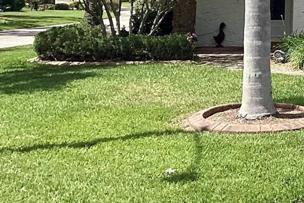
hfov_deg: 18.6
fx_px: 870
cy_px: -148
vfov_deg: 12.3
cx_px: 381
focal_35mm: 103
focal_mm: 3.3
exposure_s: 1/2146
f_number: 2.4
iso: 25
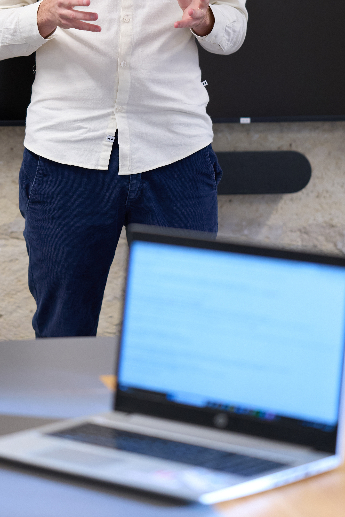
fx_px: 2041
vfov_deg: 14.4
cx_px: 124
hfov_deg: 9.7
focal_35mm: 142
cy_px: 112
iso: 800
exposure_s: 1/160
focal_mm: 75
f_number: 2
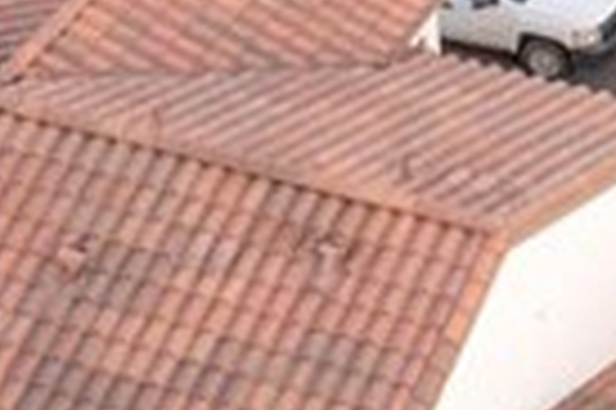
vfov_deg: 5.9
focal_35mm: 209
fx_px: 3572
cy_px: -987
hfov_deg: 9.4
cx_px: 1102
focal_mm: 10.26
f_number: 3.2
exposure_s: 1/30
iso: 100
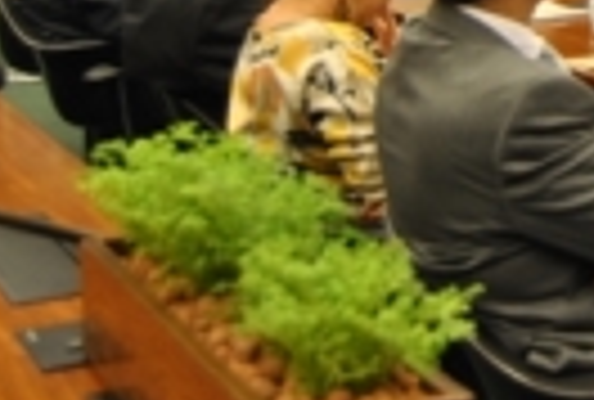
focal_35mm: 122
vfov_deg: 10.8
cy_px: -238
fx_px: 2020
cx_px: 922
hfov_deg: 15.3
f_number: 3.8
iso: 200
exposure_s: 1/40
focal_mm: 24
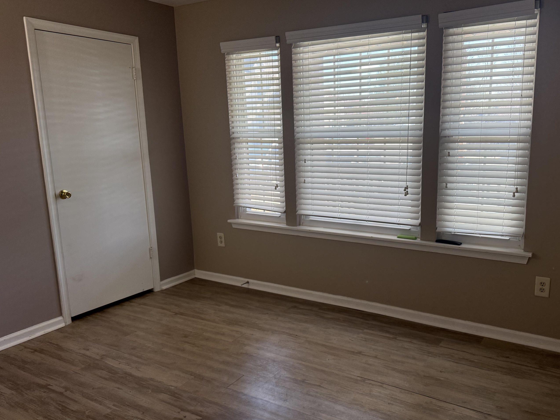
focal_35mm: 29
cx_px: 317
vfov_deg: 48.2
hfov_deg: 61.4
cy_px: 222
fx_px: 469
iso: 160
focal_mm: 6.76
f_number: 1.78
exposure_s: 1/234
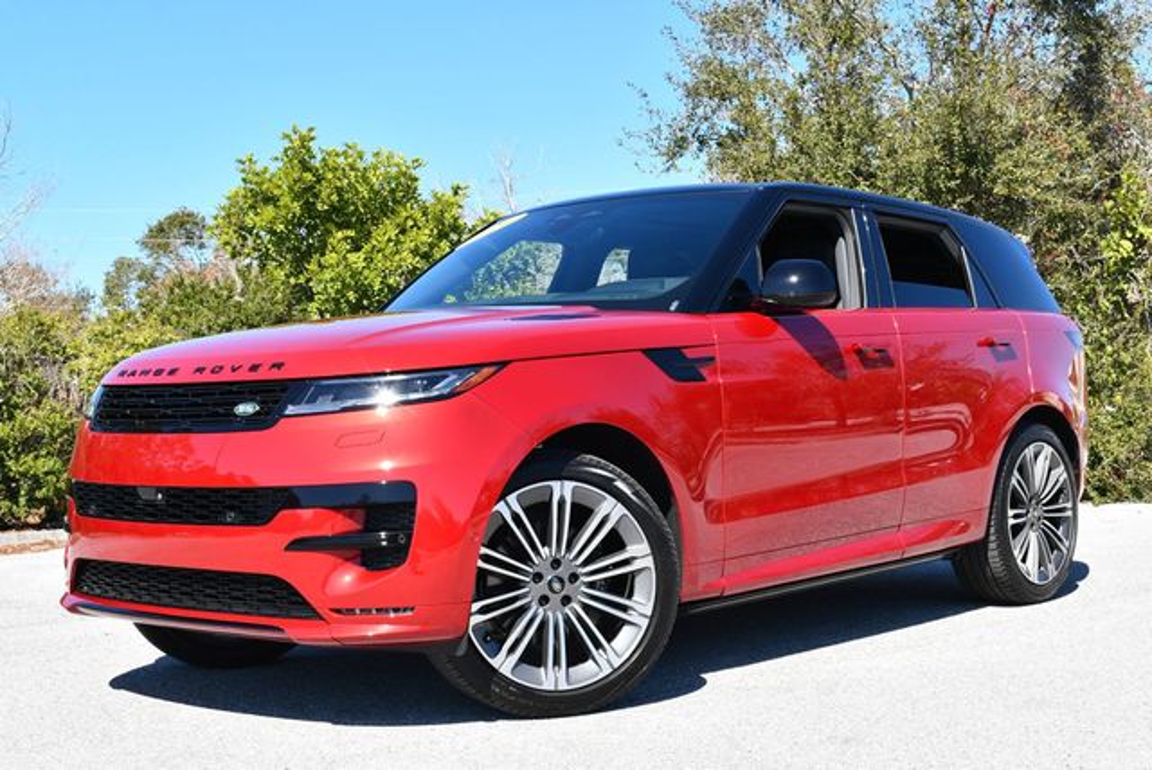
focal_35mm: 52
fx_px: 1665
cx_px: 576
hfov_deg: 38.2
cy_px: 385
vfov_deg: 26.0
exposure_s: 1/250
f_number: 8
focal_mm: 26
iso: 200
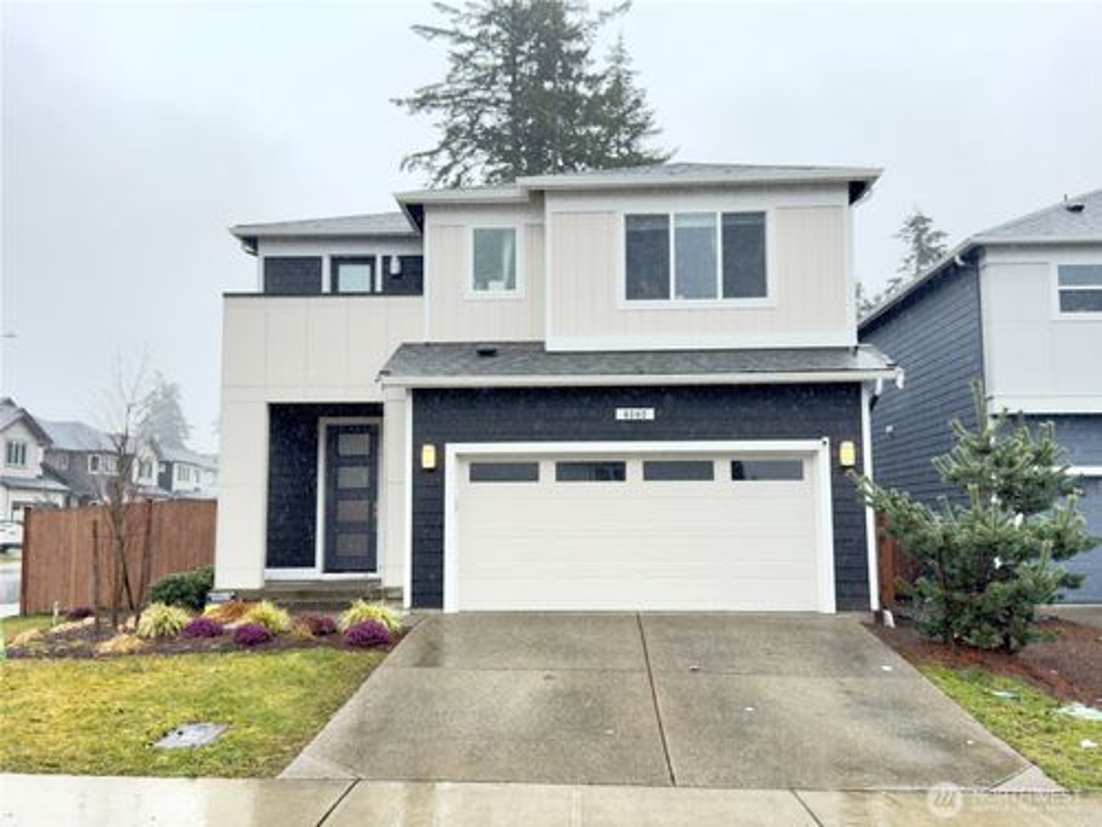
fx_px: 1051
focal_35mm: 33
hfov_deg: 55.4
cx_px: 551
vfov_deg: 42.9
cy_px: 414
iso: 100
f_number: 1.78
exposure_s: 1/596
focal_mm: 6.76
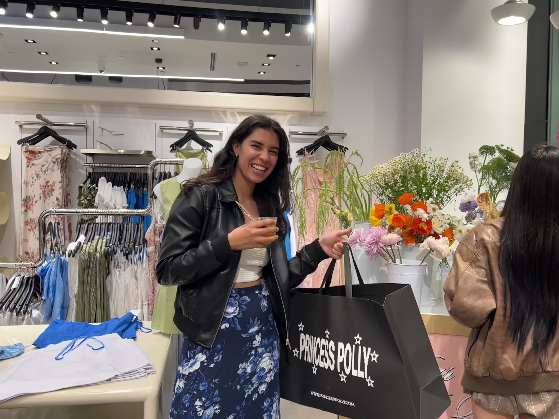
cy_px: 210
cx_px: 280
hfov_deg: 67.3
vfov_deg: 53.1
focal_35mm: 26
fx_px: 420
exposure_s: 1/60
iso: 64
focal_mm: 5.7
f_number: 1.5
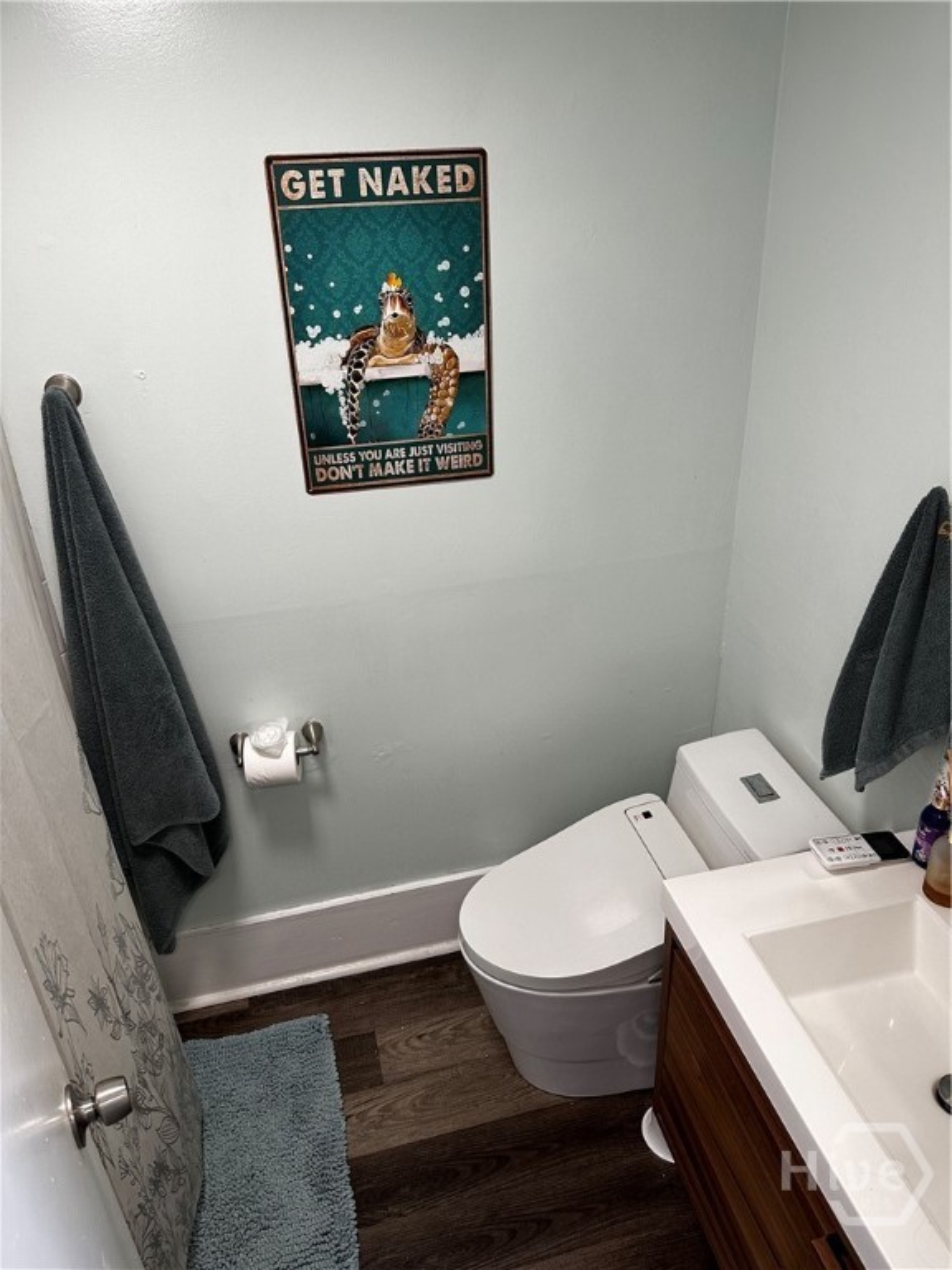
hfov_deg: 56.8
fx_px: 880
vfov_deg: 71.6
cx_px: 476
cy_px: 635
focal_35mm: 24
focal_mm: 6.86
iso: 125
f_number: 1.78
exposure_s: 1/120
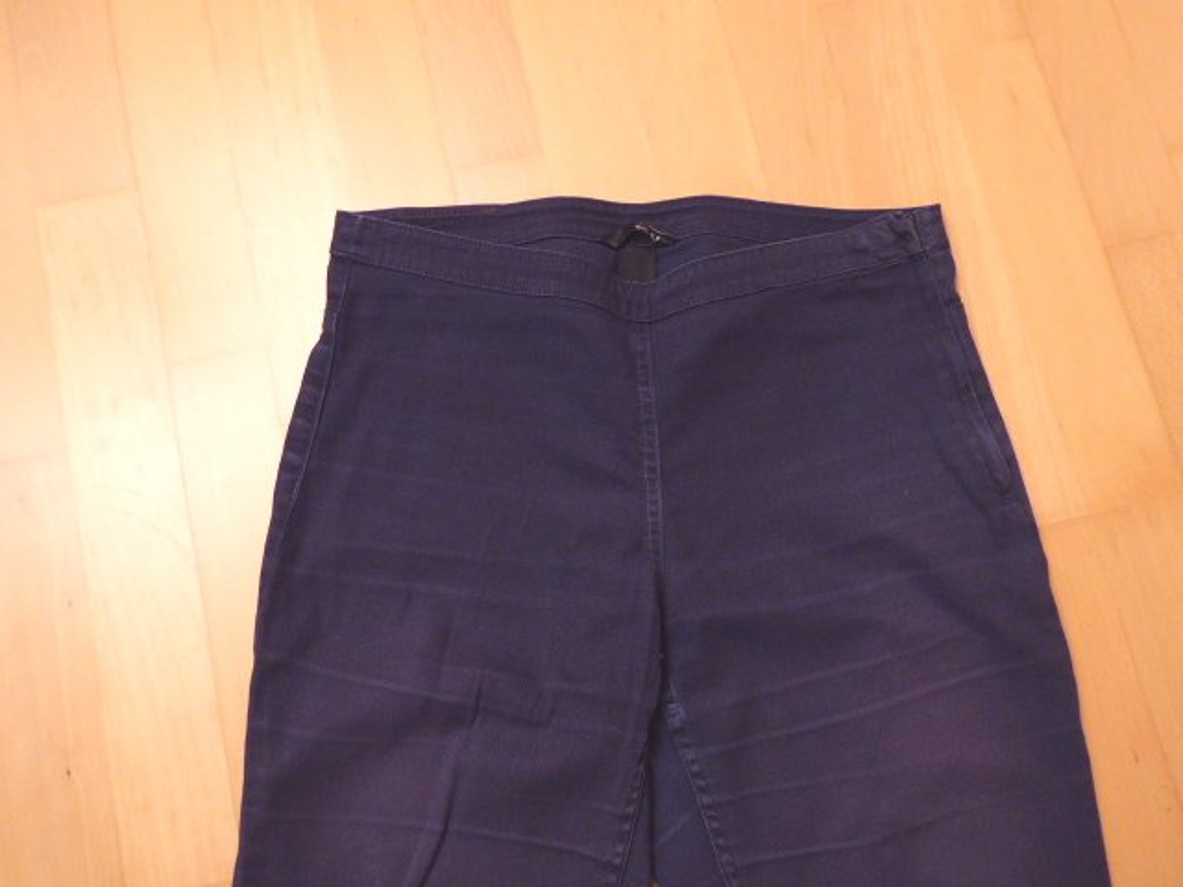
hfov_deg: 61.7
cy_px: 444
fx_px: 991
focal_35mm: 29
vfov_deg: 48.2
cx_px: 592
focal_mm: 5
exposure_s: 1/6
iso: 400
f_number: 3.5
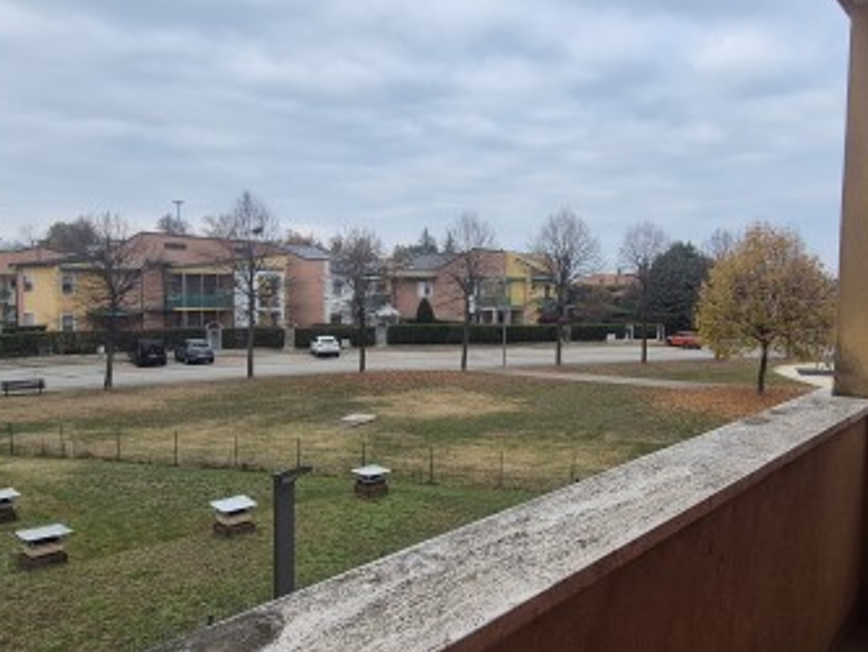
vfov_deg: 54.9
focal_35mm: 25
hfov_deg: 68.9
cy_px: 323
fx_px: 627
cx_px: 506
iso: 50
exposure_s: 1/263
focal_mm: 1.74
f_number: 2.2
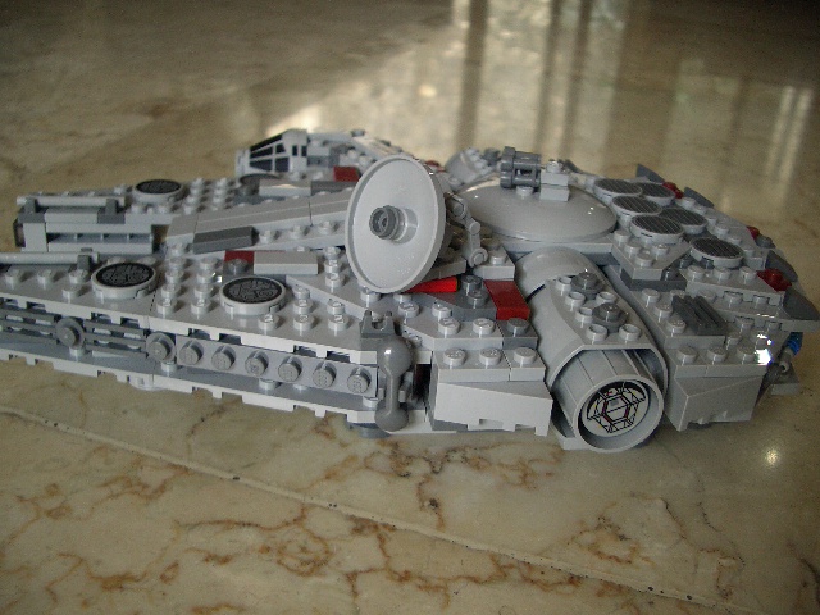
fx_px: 829
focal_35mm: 35
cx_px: 410
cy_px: 308
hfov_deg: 52.6
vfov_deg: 40.7
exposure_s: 1/80
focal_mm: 5.8
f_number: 2.6
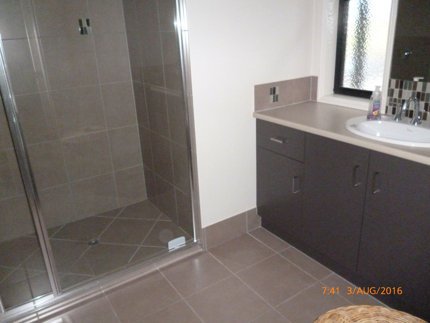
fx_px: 348
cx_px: 215
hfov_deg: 63.4
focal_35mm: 28
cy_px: 162
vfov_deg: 49.7
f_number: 3.1
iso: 1000
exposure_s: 1/60
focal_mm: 5
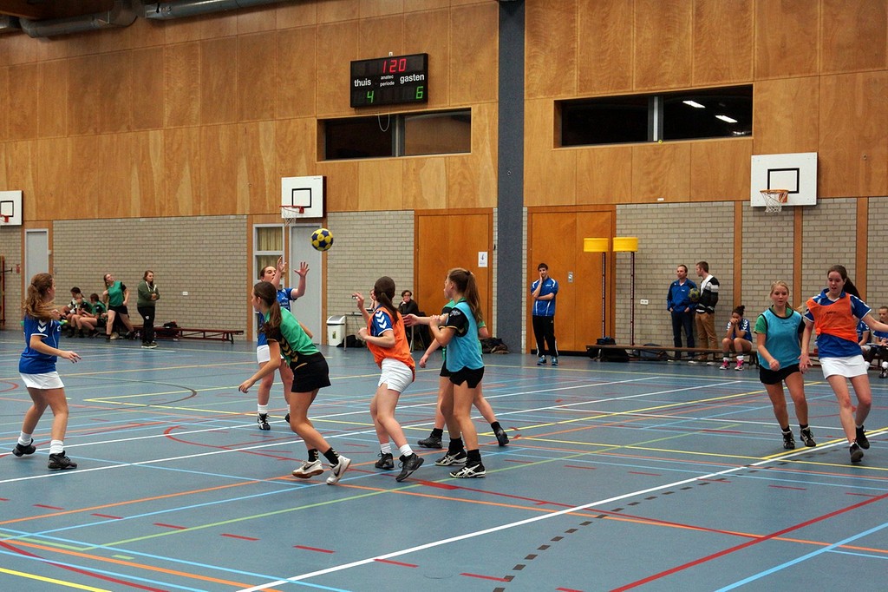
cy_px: 296
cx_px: 444
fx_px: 1295
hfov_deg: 37.9
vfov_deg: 25.7
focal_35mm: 52
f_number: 3.2
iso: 1000
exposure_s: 1/200
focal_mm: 35
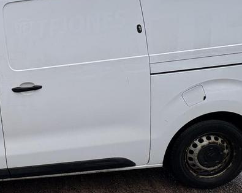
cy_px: 72
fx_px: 222
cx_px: 22
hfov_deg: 50.4
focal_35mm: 31
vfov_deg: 46.7
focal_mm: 2.22
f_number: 2.2
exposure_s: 1/482
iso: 40
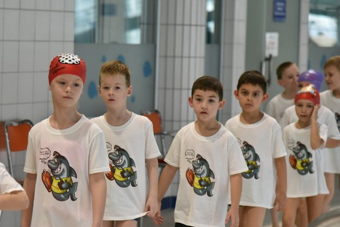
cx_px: 120
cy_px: 125
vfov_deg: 8.3
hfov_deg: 12.4
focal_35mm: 165
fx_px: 1559
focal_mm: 120
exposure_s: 1/400
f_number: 4
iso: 10000
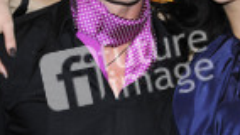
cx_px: 176
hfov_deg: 16.1
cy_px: 155
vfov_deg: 9.0
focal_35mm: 133
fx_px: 847
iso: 1250
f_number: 5
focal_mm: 45
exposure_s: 1/40
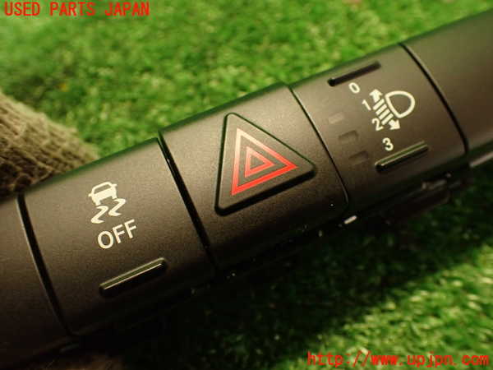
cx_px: 246
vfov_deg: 44.2
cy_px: 185
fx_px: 456
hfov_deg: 56.8
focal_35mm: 32
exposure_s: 1/30
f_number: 2.4
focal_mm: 5.79
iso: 500
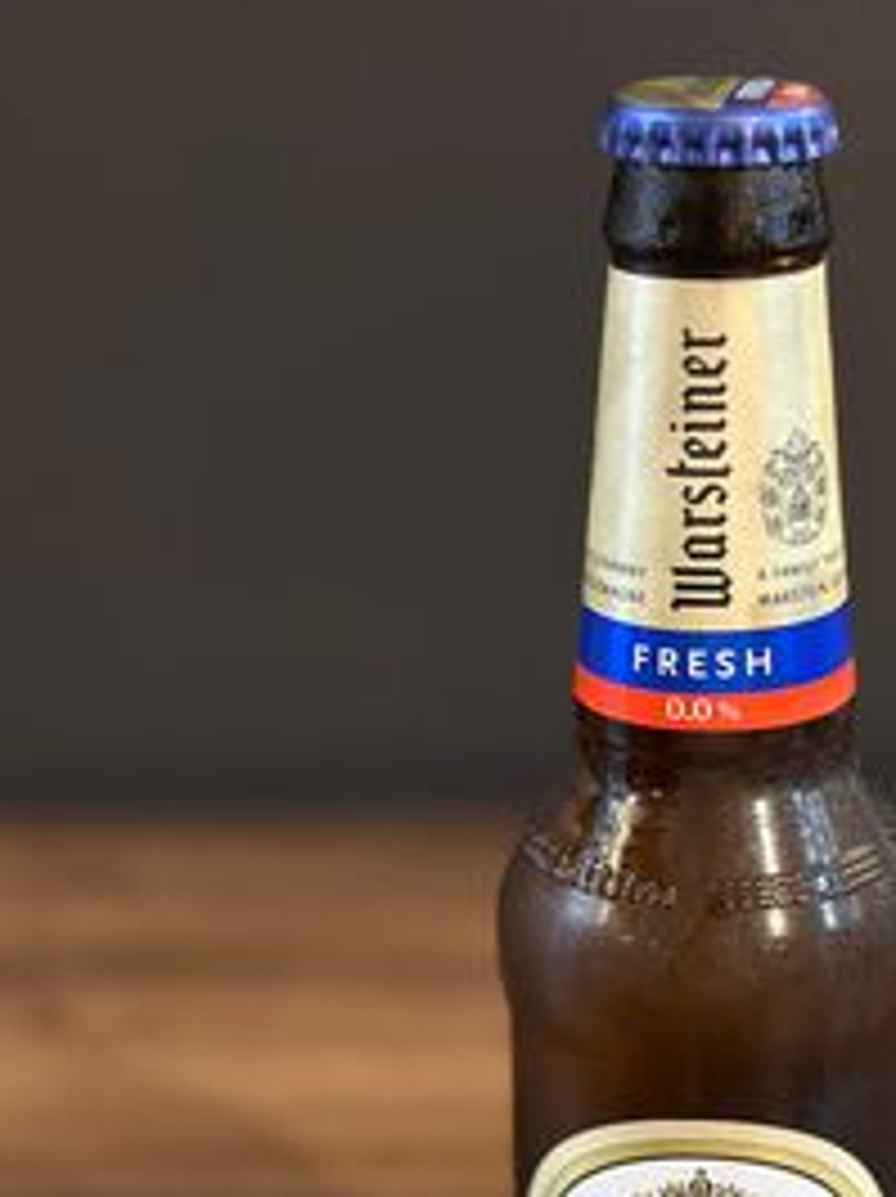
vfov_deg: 25.1
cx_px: 716
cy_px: 898
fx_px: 2662
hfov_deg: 18.9
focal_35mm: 77
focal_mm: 6.86
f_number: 1.78
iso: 640
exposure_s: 1/25
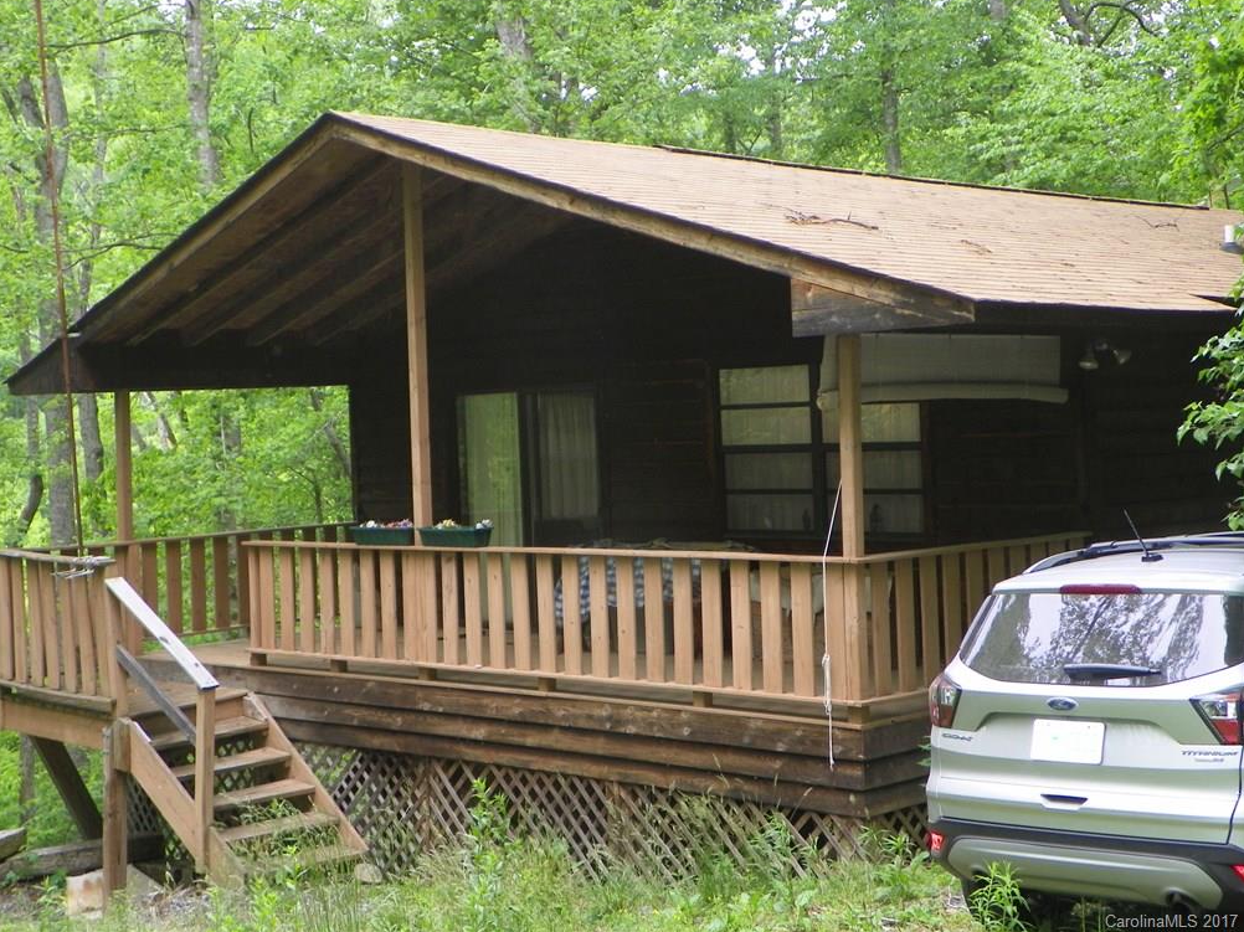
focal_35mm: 49
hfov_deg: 38.9
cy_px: 457
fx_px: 1760
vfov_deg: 29.7
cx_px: 613
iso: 64
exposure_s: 1/50
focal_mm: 8.5
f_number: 3.2
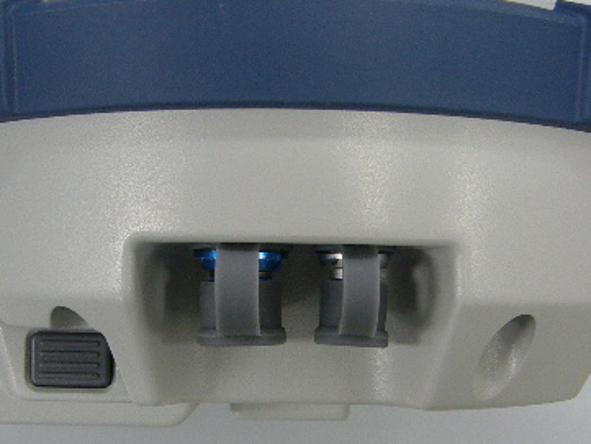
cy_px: 269
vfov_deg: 23.6
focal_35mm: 62
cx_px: 273
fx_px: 1059
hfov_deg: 31.2
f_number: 2.8
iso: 100
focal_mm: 5.8
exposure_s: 1/30
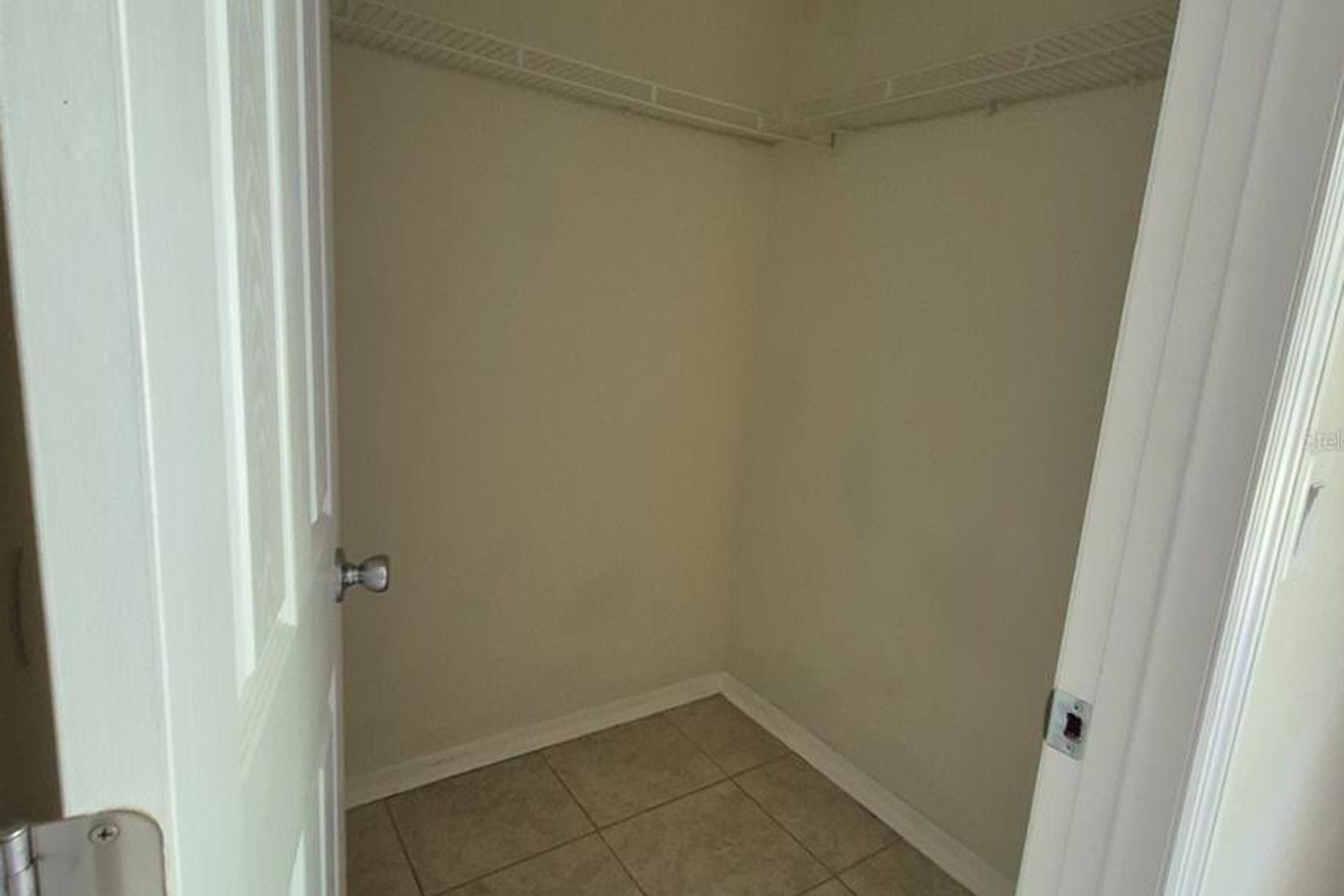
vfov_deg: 64.5
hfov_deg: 86.8
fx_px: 709
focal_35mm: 19
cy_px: 439
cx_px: 707
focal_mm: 1.74
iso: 640
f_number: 2.2
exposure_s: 1/60
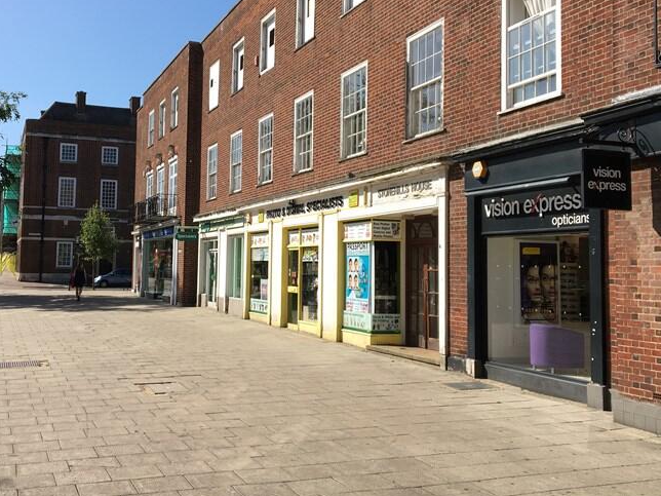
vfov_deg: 35.1
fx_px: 783
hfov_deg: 45.5
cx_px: 266
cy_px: 212
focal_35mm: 41
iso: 25
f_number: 2.2
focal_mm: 4.15
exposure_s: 1/1202
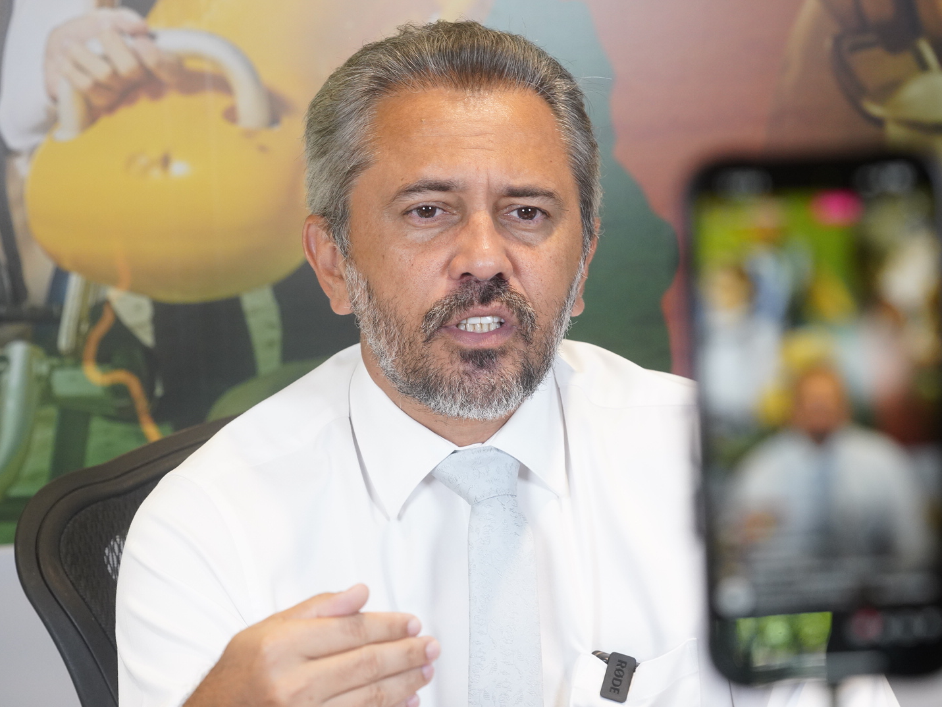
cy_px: 355
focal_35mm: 125
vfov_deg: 11.9
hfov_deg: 15.8
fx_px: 3401
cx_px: 514
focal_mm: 115
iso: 3200
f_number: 6.3
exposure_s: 1/160
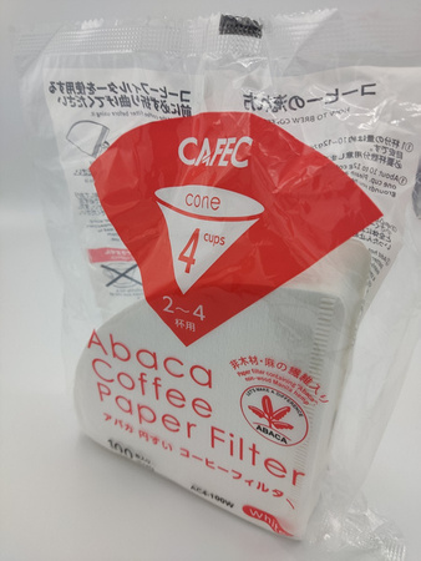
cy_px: 280
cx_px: 210
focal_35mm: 25
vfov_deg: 69.4
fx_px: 405
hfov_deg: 54.9
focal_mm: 4.71
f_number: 1.79
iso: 50
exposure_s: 1/285
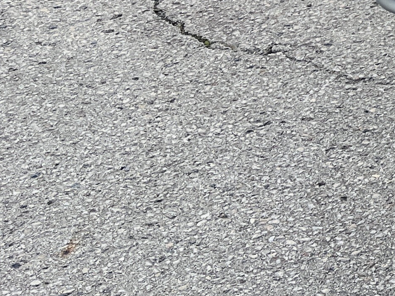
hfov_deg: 14.2
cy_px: -194
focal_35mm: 111
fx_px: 1267
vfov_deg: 12.5
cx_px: 841
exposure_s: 1/122
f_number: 1.6
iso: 50
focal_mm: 5.1
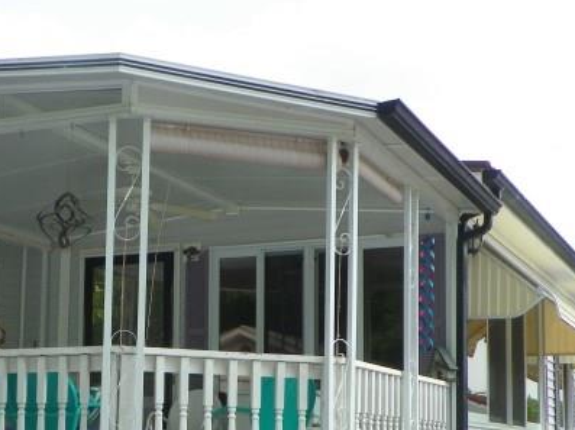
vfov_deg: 20.5
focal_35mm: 71
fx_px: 1178
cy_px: 339
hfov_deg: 27.0
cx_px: 133
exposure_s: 1/400
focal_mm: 7.9
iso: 64
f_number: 4
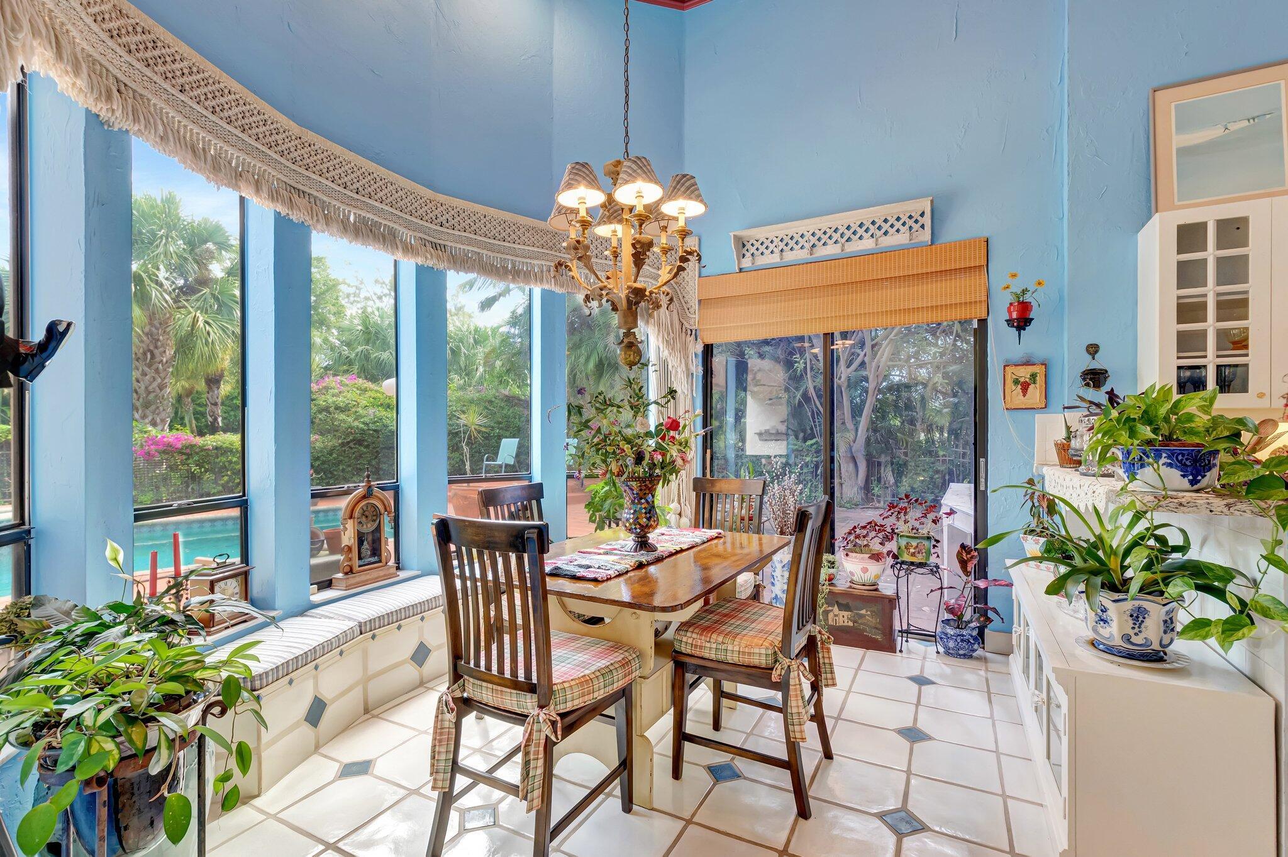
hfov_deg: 100.4
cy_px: 428
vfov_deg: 77.3
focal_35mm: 15
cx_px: 644
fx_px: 536
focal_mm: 10
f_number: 8
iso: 640
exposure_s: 1/10
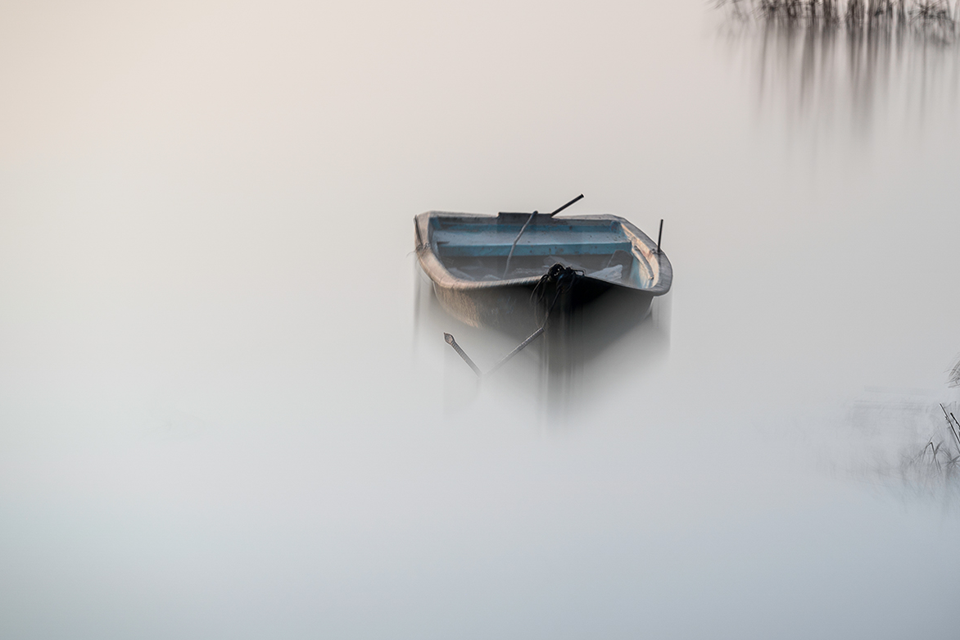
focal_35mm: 213
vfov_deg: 6.4
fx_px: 5679
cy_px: 302
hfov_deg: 9.7
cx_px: 574
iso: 100
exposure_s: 544
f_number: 4
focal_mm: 156
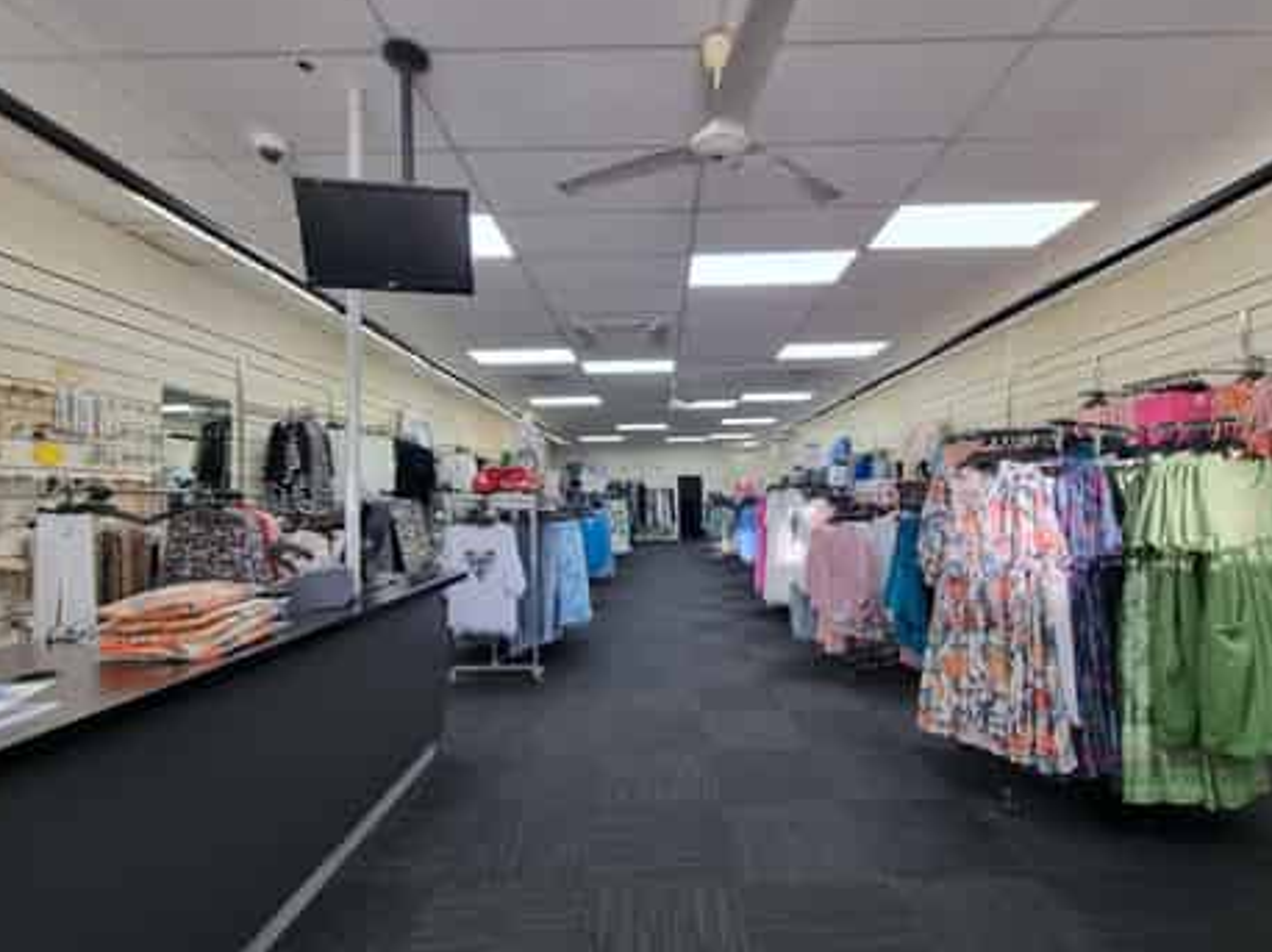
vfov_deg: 85.6
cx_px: 651
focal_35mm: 14
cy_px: 490
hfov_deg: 102.1
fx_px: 514
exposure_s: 1/50
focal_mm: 2.2
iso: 80
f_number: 2.2
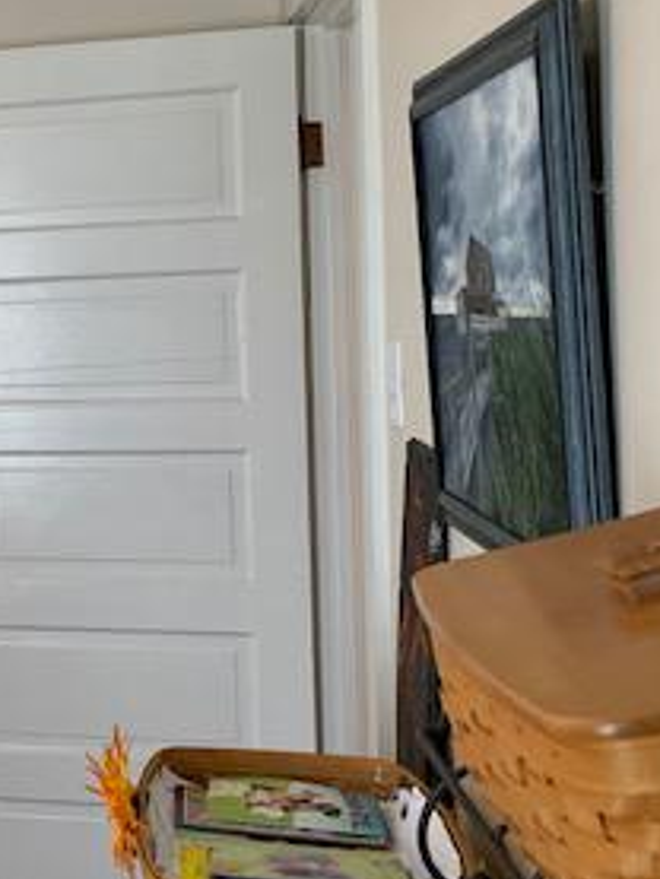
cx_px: -219
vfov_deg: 32.1
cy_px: 343
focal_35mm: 60
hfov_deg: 21.8
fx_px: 1524
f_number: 1.8
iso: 160
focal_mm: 4.25
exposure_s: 1/60
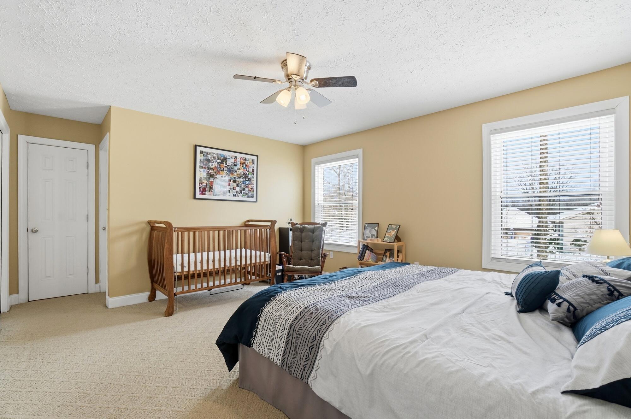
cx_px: 316
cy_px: 210
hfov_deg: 100.5
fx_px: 263
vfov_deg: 77.2
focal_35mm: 15
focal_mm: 10
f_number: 4
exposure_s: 1/1000
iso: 100
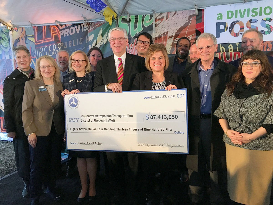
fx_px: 229
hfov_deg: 61.7
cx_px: 136
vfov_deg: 48.2
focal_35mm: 29
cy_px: 102
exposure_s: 1/30
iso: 200
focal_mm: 4.15
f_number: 2.2
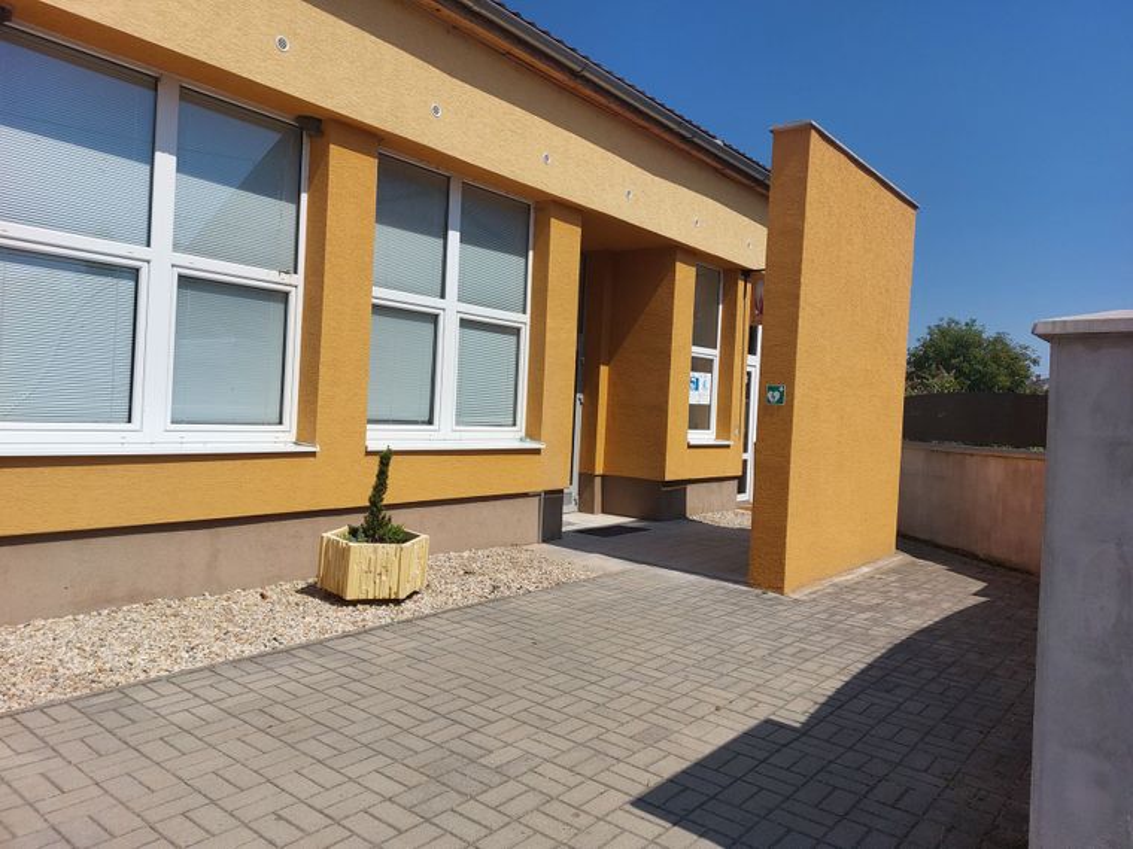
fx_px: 818
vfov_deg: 54.9
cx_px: 566
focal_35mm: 25
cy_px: 424
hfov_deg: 69.4
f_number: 1.8
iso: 25
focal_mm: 5.23
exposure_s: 1/2052
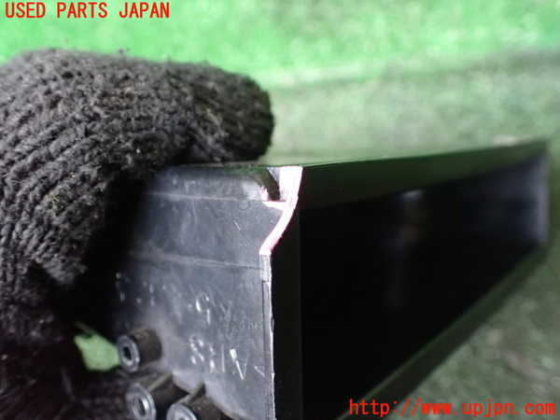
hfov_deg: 60.0
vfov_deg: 46.8
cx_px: 280
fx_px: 485
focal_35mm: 30
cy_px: 210
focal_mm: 5.4
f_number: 2.3
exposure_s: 1/30
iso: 1600
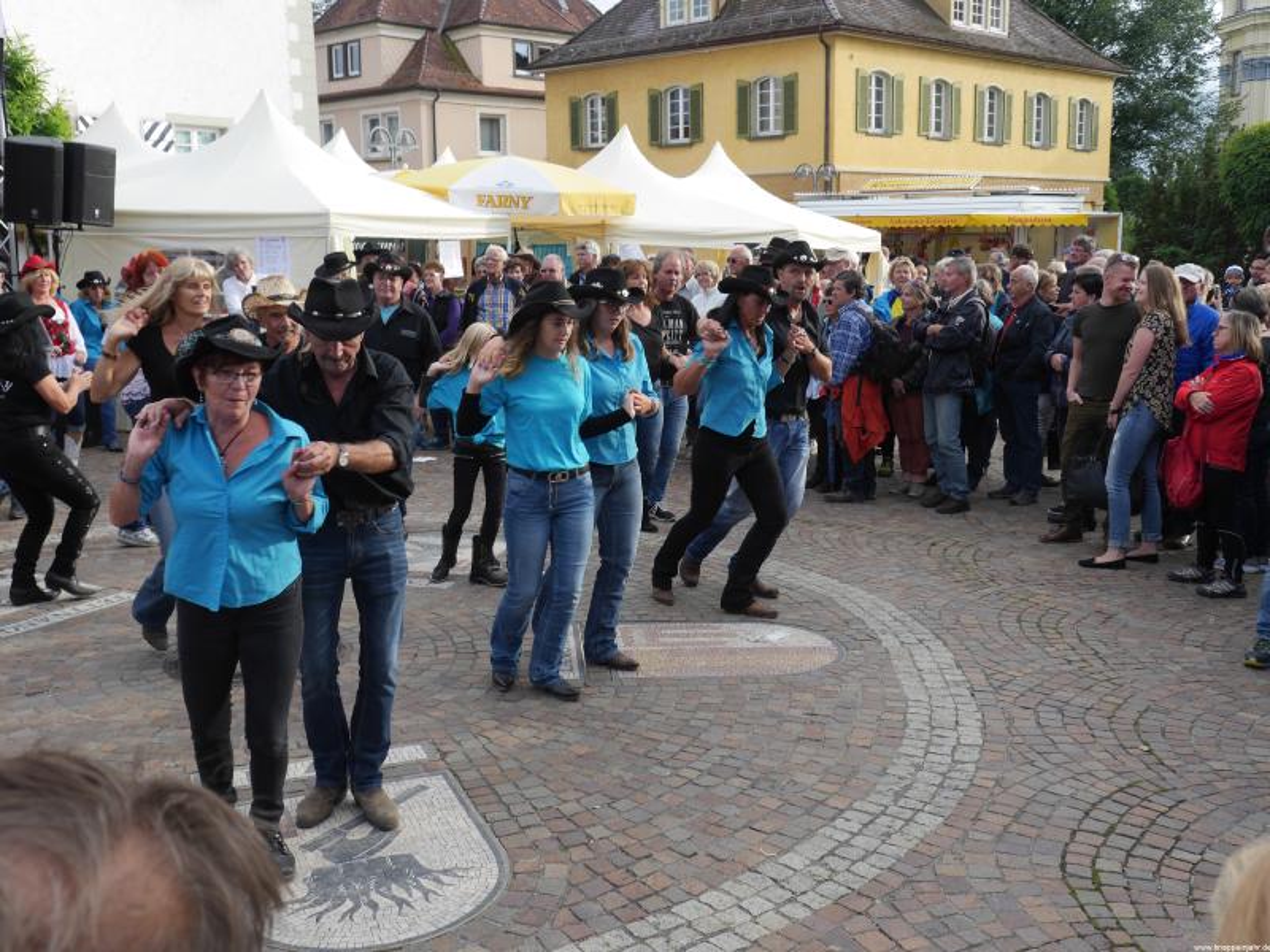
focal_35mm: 36
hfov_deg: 51.4
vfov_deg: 39.7
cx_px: 635
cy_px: 476
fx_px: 1321
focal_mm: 18
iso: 200
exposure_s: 1/160
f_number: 5.6
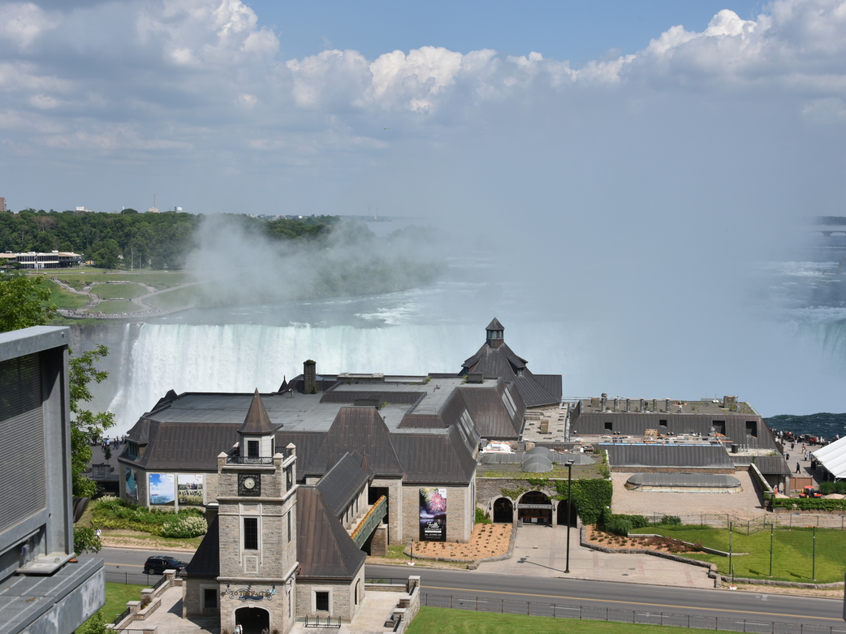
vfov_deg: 28.0
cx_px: 488
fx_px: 1271
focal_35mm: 52
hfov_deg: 36.7
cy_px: 335
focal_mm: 44
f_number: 10
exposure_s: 1/250
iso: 100
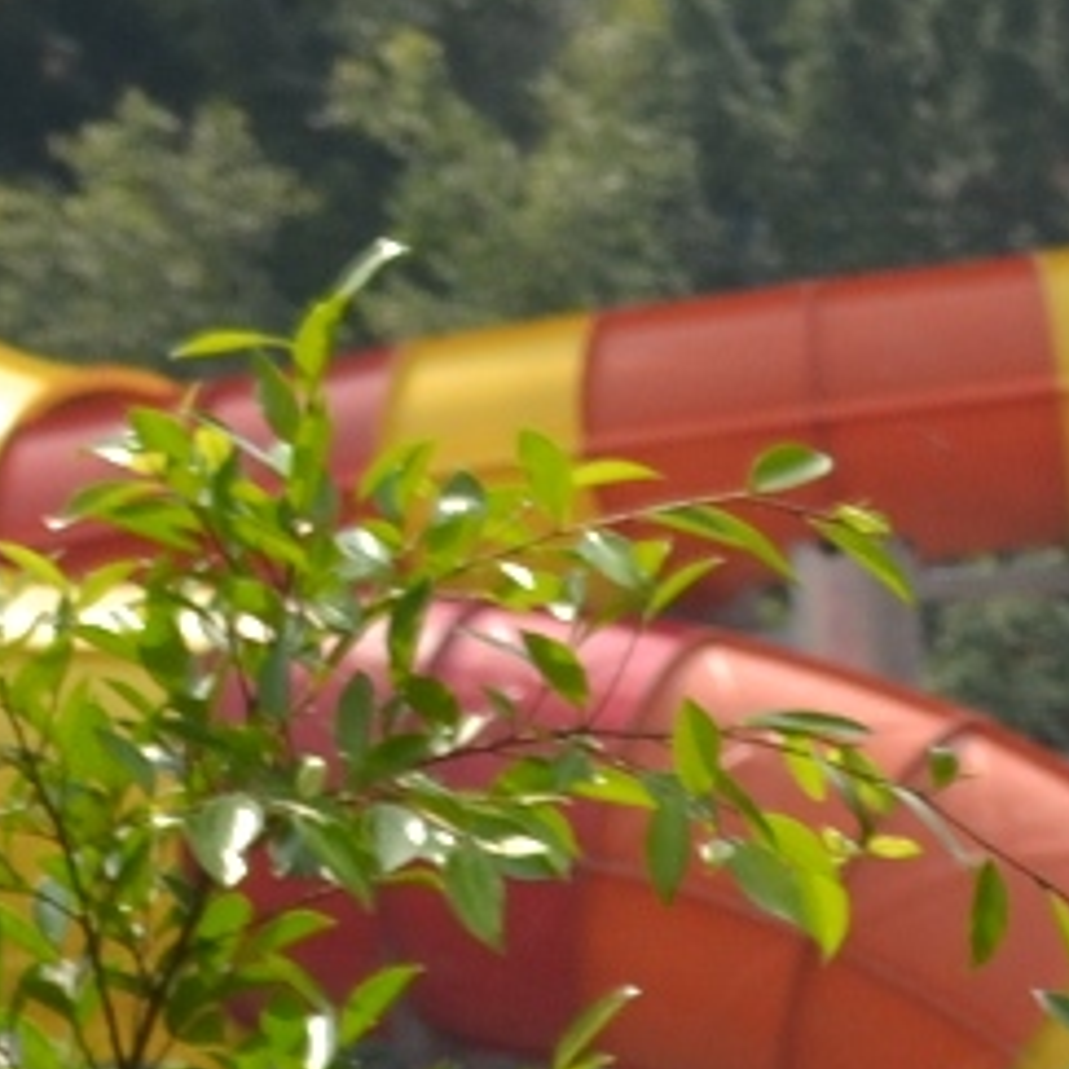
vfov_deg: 2.6
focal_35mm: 666
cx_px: 1799
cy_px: -1500
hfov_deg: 2.6
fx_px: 23270
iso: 100
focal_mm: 55
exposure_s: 1/200
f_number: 9
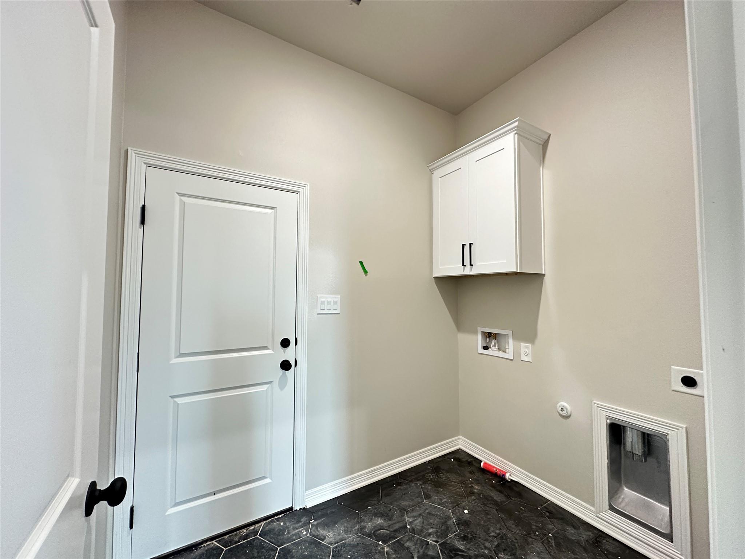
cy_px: 280
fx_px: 301
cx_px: 372
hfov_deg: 102.1
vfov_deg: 85.7
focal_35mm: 14
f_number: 2.2
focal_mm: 2.22
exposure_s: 1/60
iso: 640
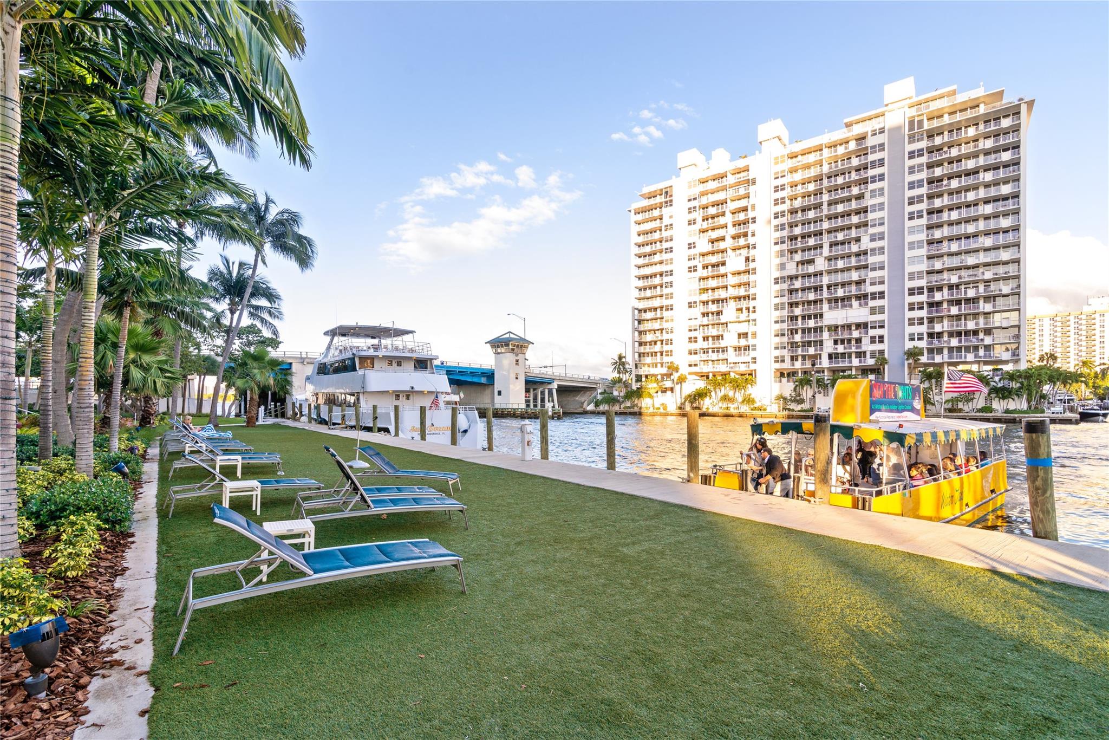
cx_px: 554
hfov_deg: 96.7
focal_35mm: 16
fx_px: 493
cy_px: 370
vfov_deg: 73.8
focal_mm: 16
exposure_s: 1/100
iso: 320
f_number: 8
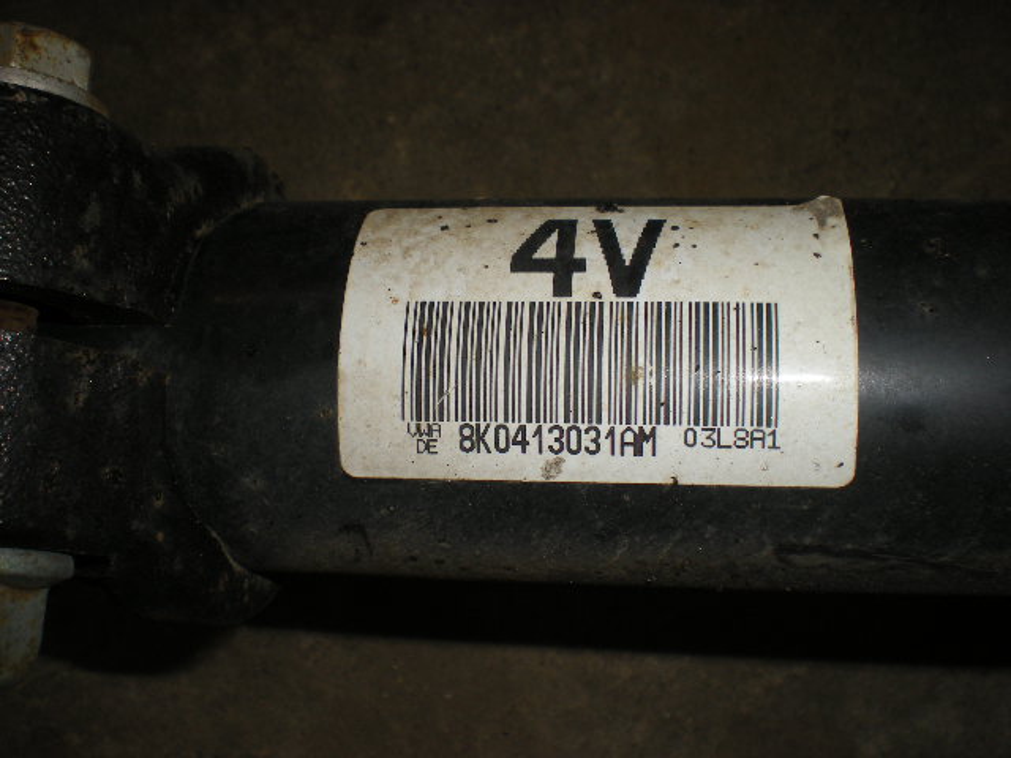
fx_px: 1110
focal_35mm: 38
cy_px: 379
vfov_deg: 37.7
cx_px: 506
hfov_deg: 49.0
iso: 64
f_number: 4.6
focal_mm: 6.3
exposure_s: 1/60
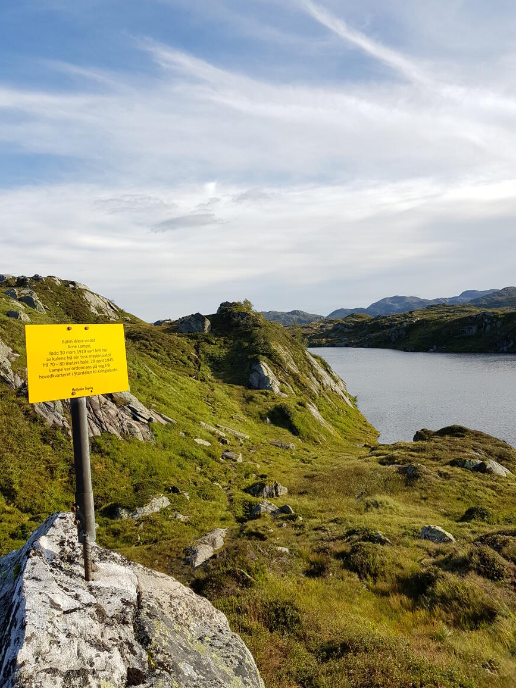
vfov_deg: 65.3
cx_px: 266
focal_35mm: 27
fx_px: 537
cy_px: 335
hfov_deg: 51.3
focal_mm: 4.2
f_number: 1.7
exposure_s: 1/1188
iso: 40
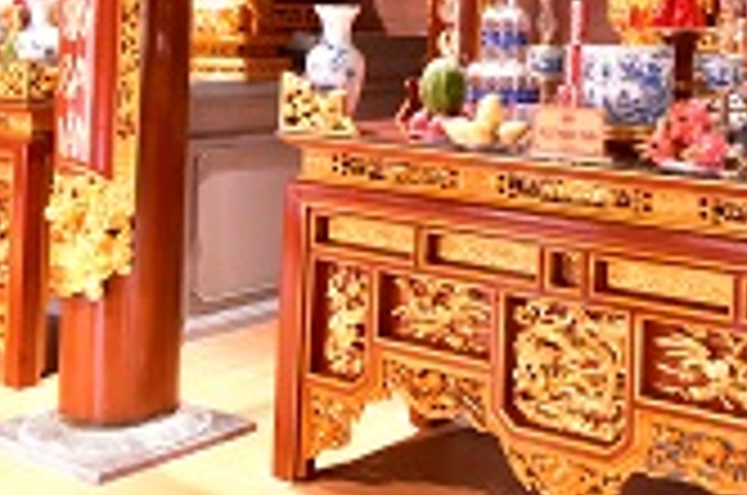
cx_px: 446
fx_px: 1201
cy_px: -27
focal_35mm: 58
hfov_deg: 34.4
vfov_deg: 22.2
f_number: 9
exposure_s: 1/15
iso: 7200
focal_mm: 16
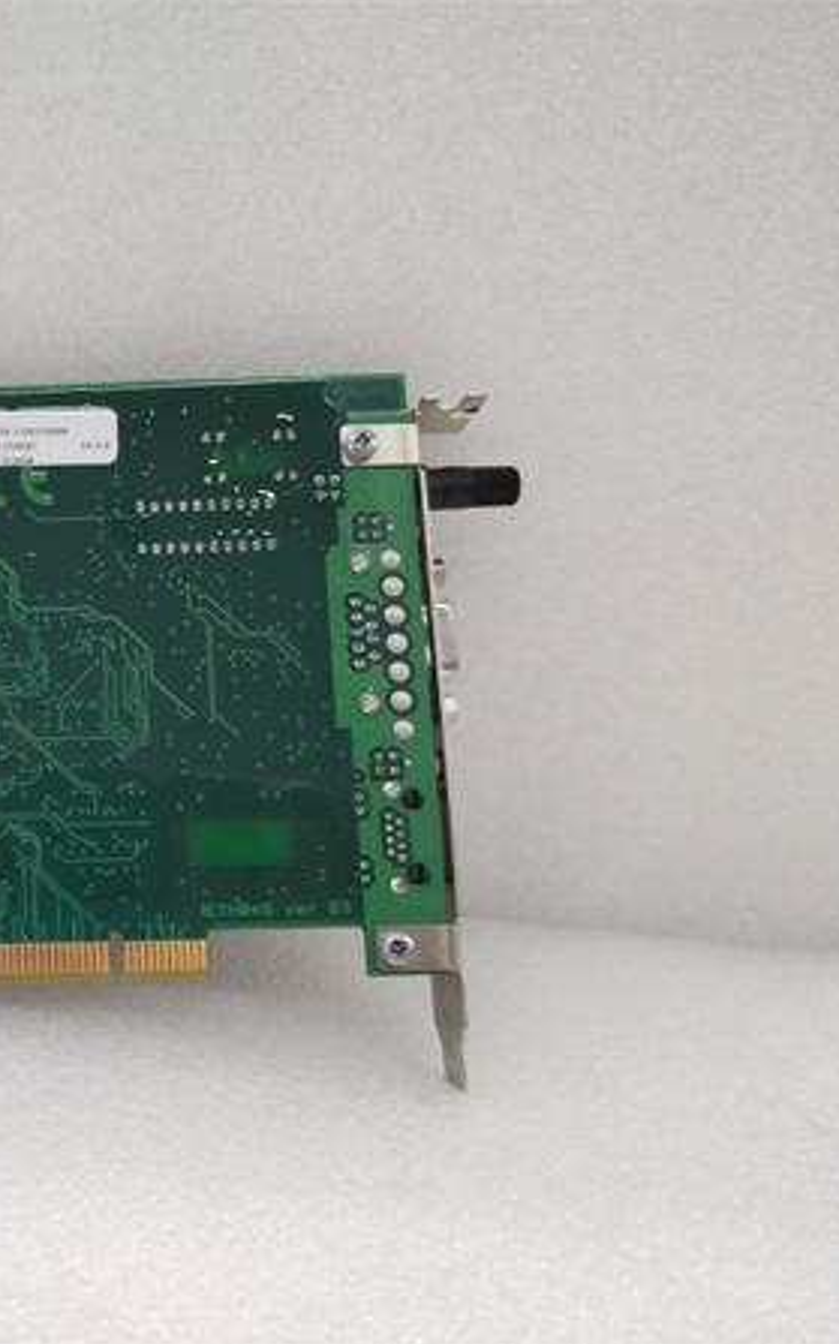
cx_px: 0
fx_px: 1355
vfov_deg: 52.8
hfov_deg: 31.8
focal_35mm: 37
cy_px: 674
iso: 439
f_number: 1.8
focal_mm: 4.75
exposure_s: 1/33.3
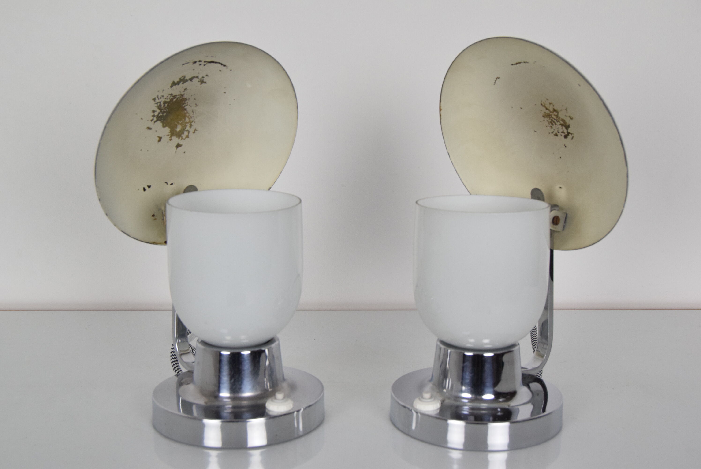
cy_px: 234
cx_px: 350
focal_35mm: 46
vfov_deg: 29.0
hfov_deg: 42.3
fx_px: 906
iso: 1600
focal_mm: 31
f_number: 8
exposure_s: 1/250
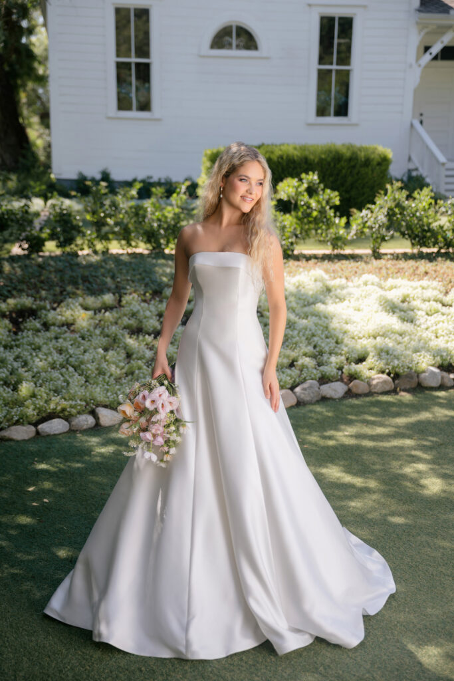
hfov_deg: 27.0
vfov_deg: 39.6
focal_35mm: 50
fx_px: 945
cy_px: 340
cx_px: 227
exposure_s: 1/250
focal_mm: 50
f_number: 2.8
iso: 64
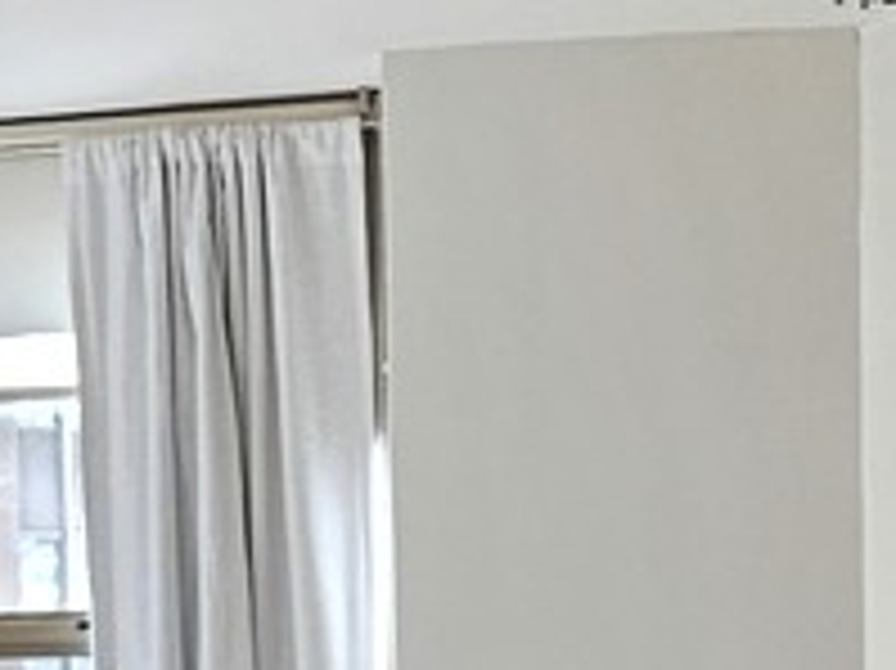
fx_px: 2432
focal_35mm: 94
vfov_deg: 14.7
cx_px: 50
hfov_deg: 20.4
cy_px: 985
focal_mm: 2.2
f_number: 2.2
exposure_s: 1/207
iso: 125
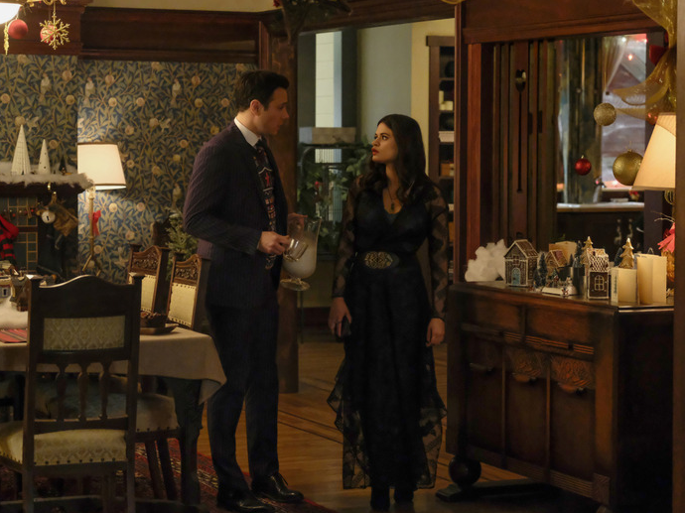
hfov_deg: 19.6
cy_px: 256
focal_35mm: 100
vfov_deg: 14.8
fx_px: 1978
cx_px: 373
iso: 12800
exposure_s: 1/250
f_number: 2.8
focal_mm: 61
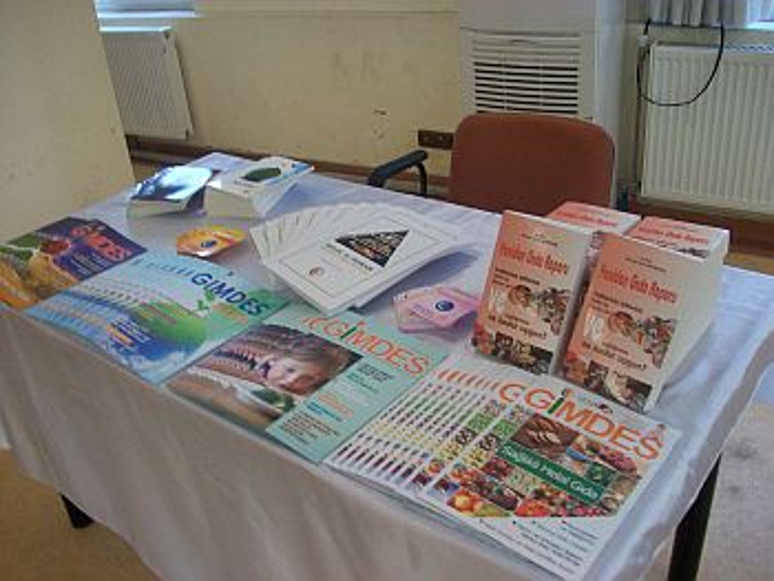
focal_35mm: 34
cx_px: 387
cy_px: 290
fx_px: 761
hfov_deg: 53.9
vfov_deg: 41.8
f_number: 2.8
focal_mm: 5.7
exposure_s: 1/40
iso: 160
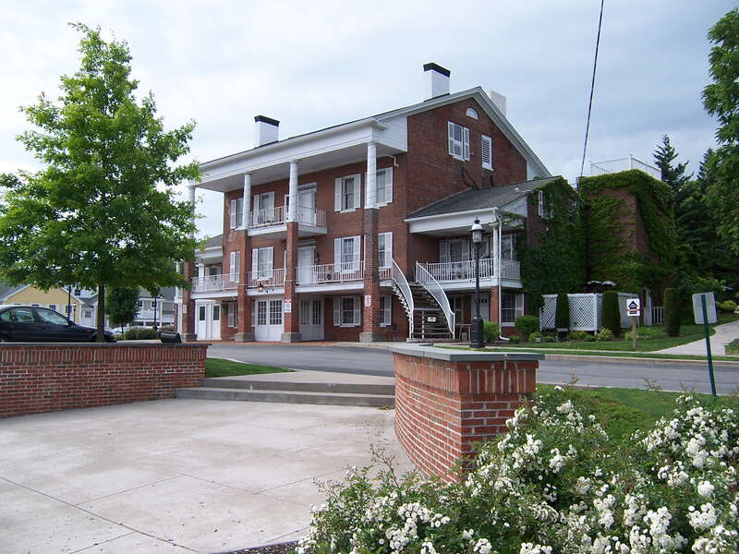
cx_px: 370
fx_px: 705
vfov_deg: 42.9
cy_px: 277
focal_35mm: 33
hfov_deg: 55.4
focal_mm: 5.5
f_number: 3.4
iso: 80
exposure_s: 1/500
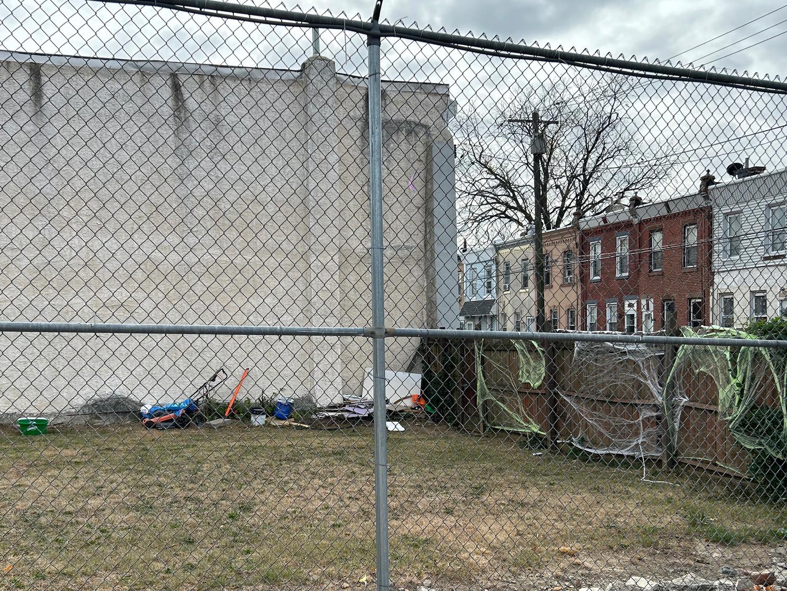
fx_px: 796
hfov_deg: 52.5
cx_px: 349
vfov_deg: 40.5
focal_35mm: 35
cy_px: 356
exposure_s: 1/2008
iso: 50
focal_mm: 5.7
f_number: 1.5
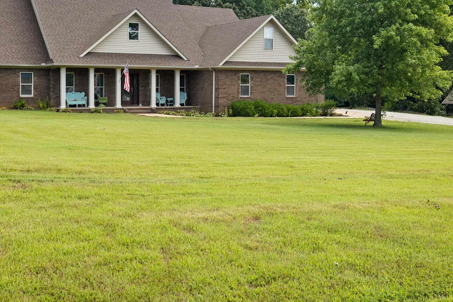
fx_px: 617
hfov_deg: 40.3
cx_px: 217
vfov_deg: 27.4
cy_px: 102
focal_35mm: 49
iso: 1000
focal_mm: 31
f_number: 5.6
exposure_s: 1/1250
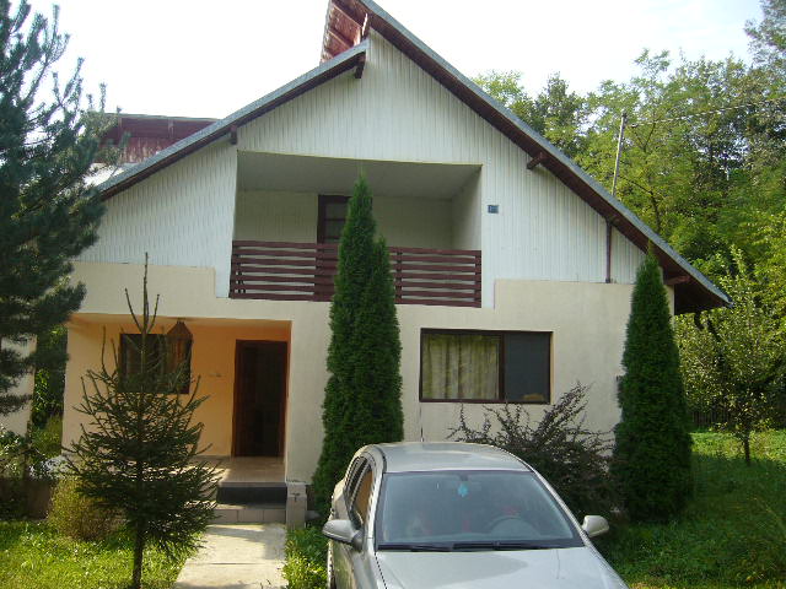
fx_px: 795
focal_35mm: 35
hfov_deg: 52.6
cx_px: 393
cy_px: 294
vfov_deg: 40.7
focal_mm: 5.8
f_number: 2.8
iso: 80
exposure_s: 1/320
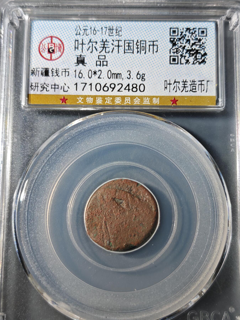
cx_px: 120
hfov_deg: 29.1
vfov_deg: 38.2
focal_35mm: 50
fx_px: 462
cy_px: 160
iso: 50
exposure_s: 1/145
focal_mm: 5.85
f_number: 1.63
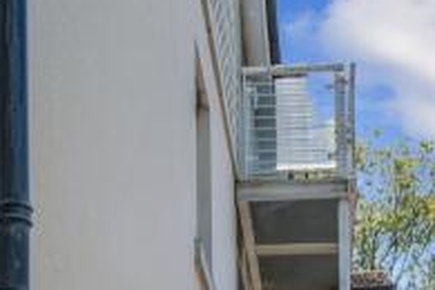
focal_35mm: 84
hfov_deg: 24.2
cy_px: 678
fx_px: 1015
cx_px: 259
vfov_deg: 12.8
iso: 640
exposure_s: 1/800
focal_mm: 16
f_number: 5
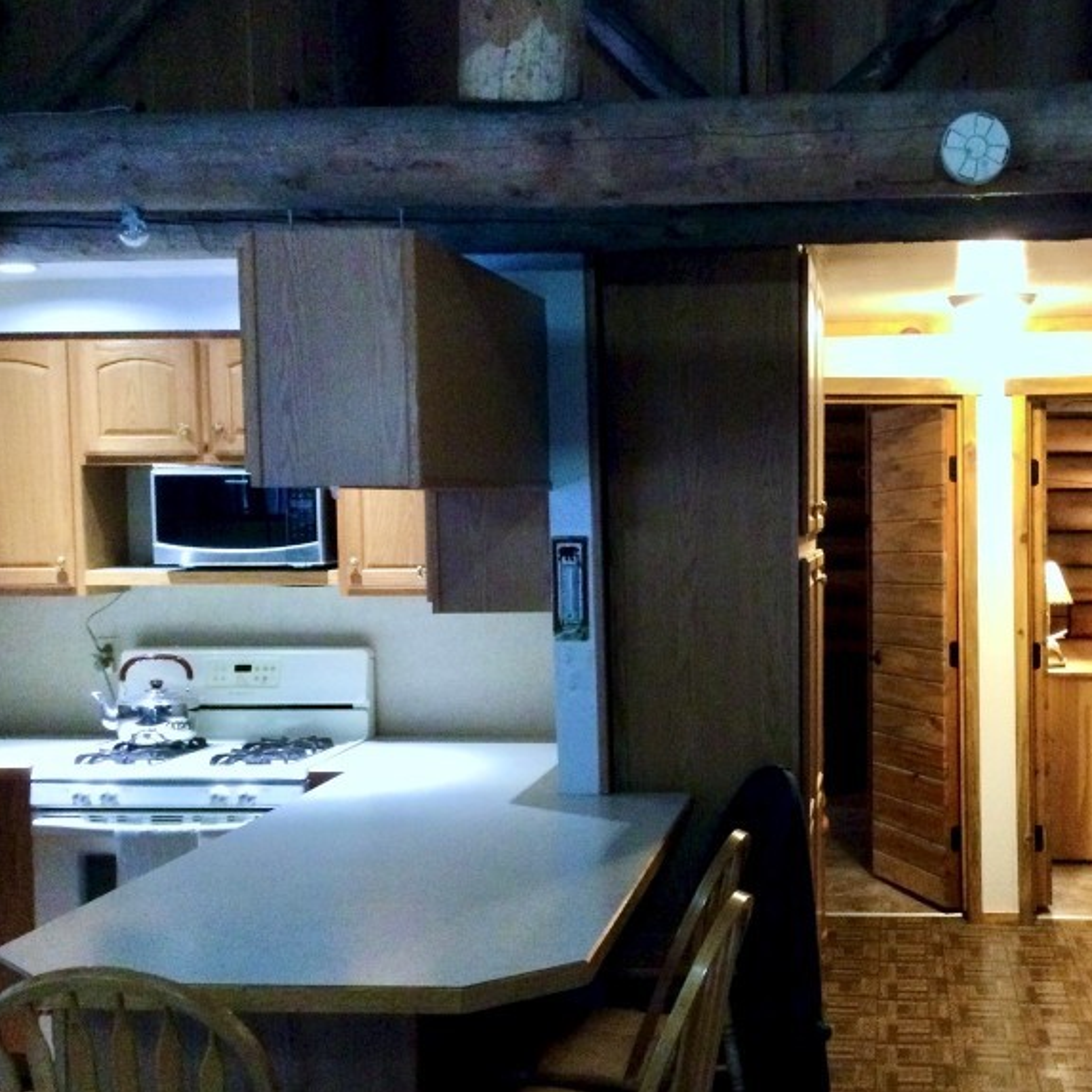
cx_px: 730
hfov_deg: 34.4
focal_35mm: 49
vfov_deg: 34.6
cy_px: 606
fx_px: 1749
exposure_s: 1/15
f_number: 2.4
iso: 250
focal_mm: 3.3
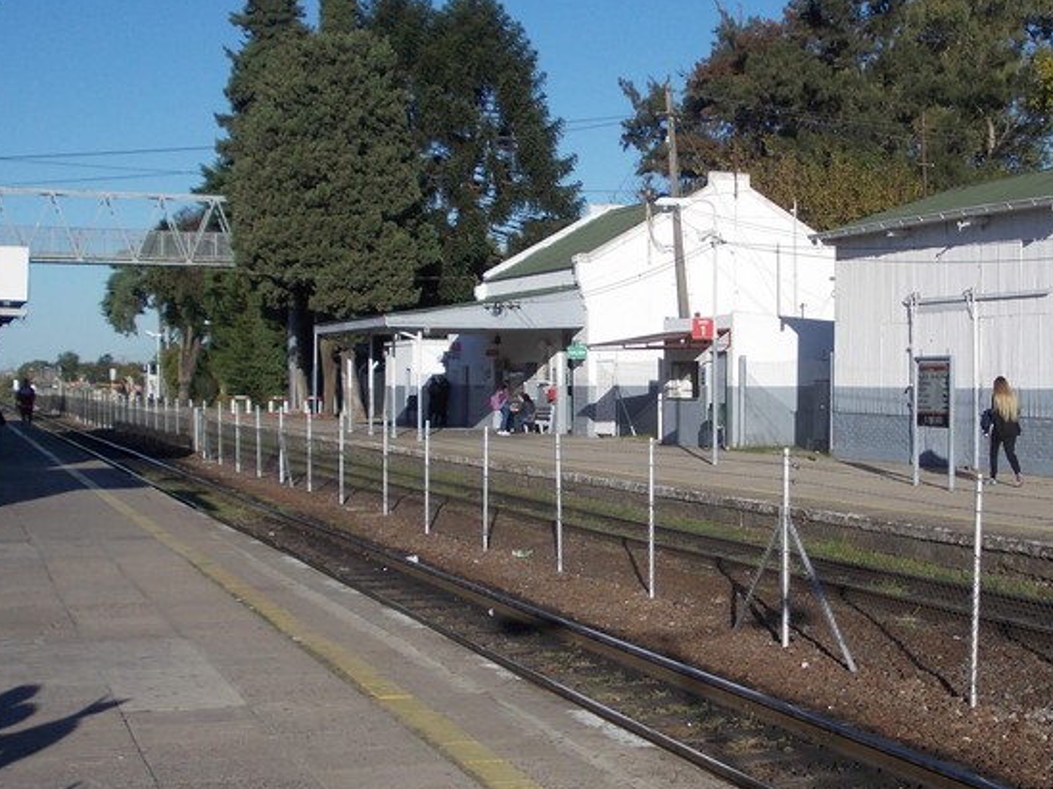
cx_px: 708
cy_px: 420
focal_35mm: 60
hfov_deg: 31.9
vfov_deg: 24.4
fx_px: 1824
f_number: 6.5
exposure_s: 1/320
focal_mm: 6.1
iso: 80
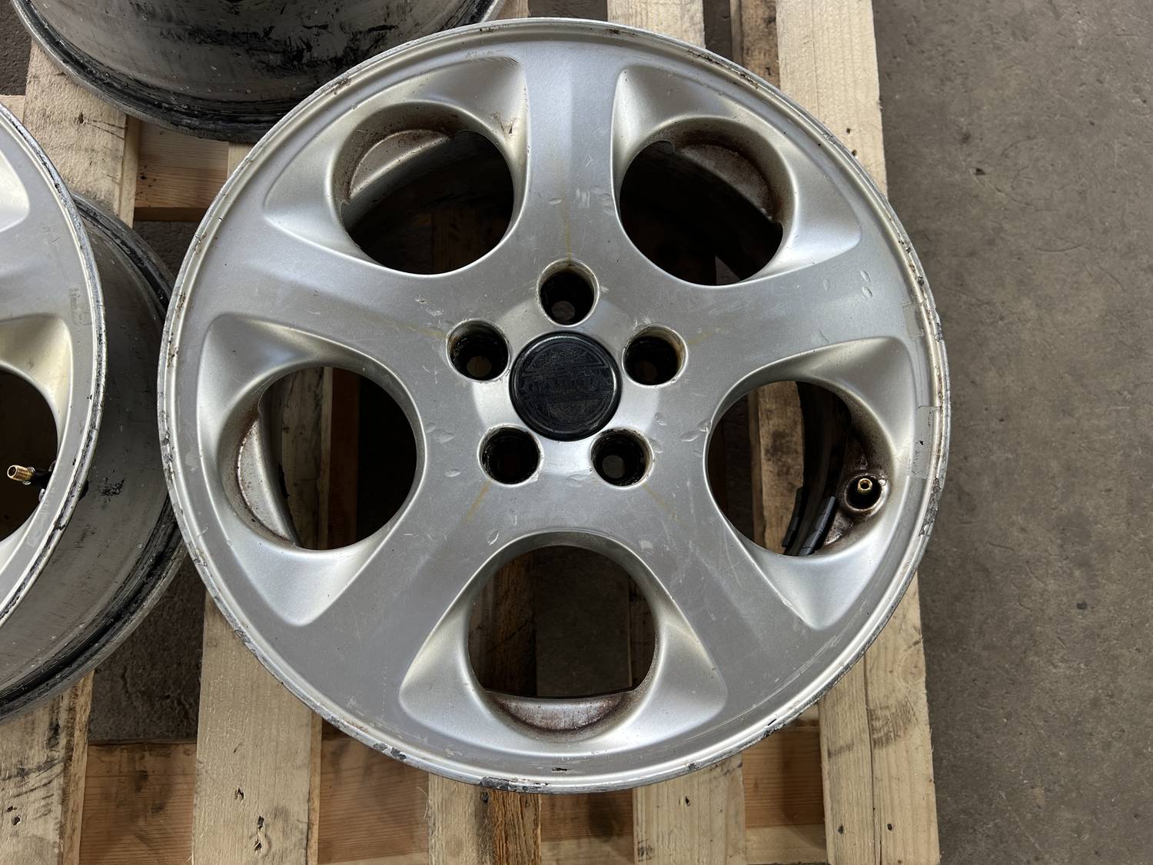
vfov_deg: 53.1
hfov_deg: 67.3
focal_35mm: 26
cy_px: 432
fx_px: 866
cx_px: 576
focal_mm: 5.7
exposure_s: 1/121
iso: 40
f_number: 1.5
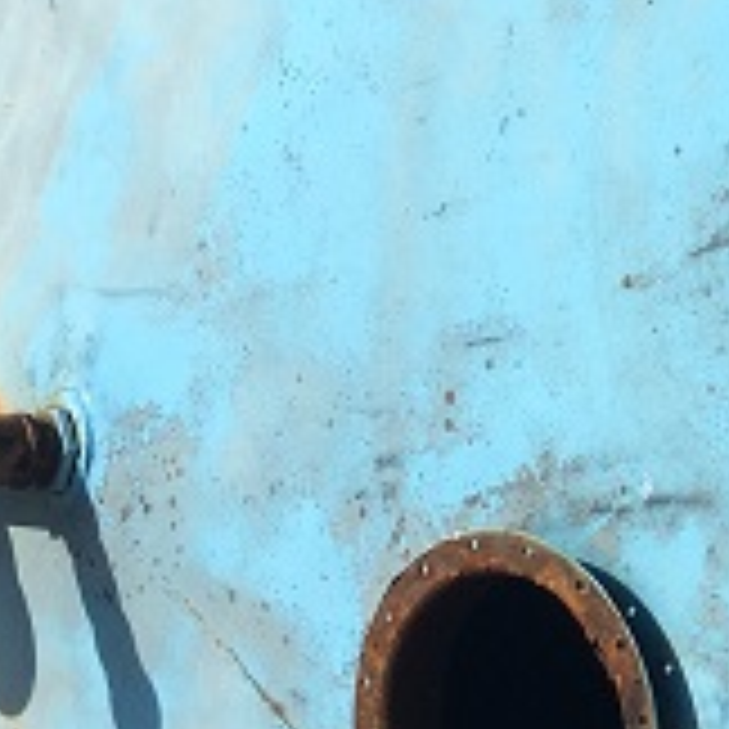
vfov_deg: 13.6
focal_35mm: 128
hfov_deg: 13.0
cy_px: 232
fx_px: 3050
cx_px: 1064
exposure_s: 1/1374
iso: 25
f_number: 2.2
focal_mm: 4.15
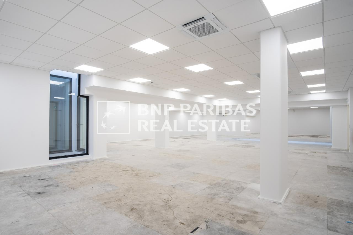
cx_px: 176
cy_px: 118
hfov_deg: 90.0
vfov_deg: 67.4
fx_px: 176
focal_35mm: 18
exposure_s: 1/55
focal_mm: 12
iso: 200
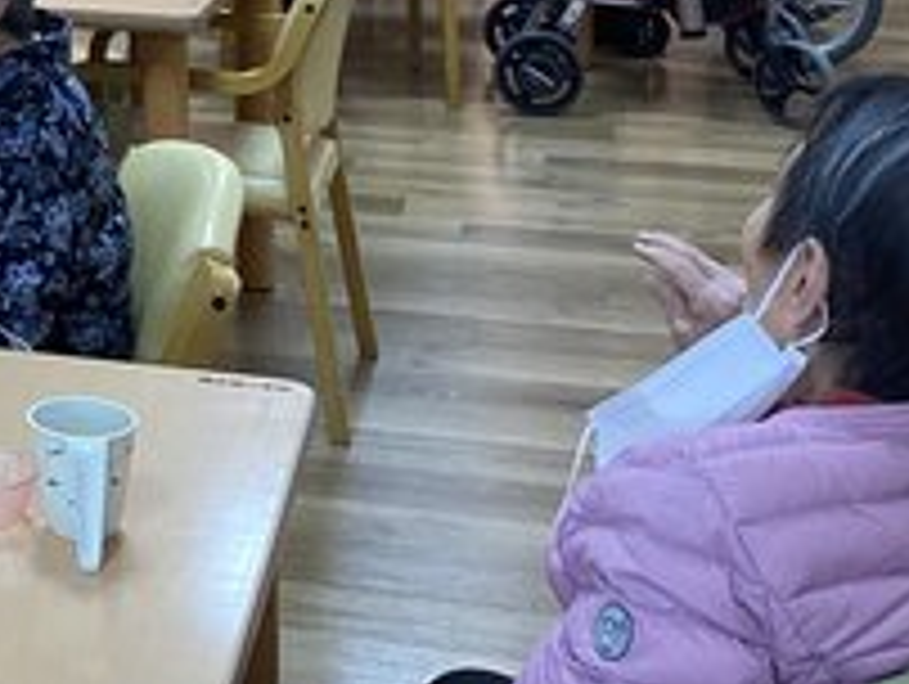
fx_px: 2419
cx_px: -360
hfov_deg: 19.2
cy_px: -324
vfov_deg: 15.0
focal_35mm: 92
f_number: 2.4
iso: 80
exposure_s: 1/100
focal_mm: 3.3
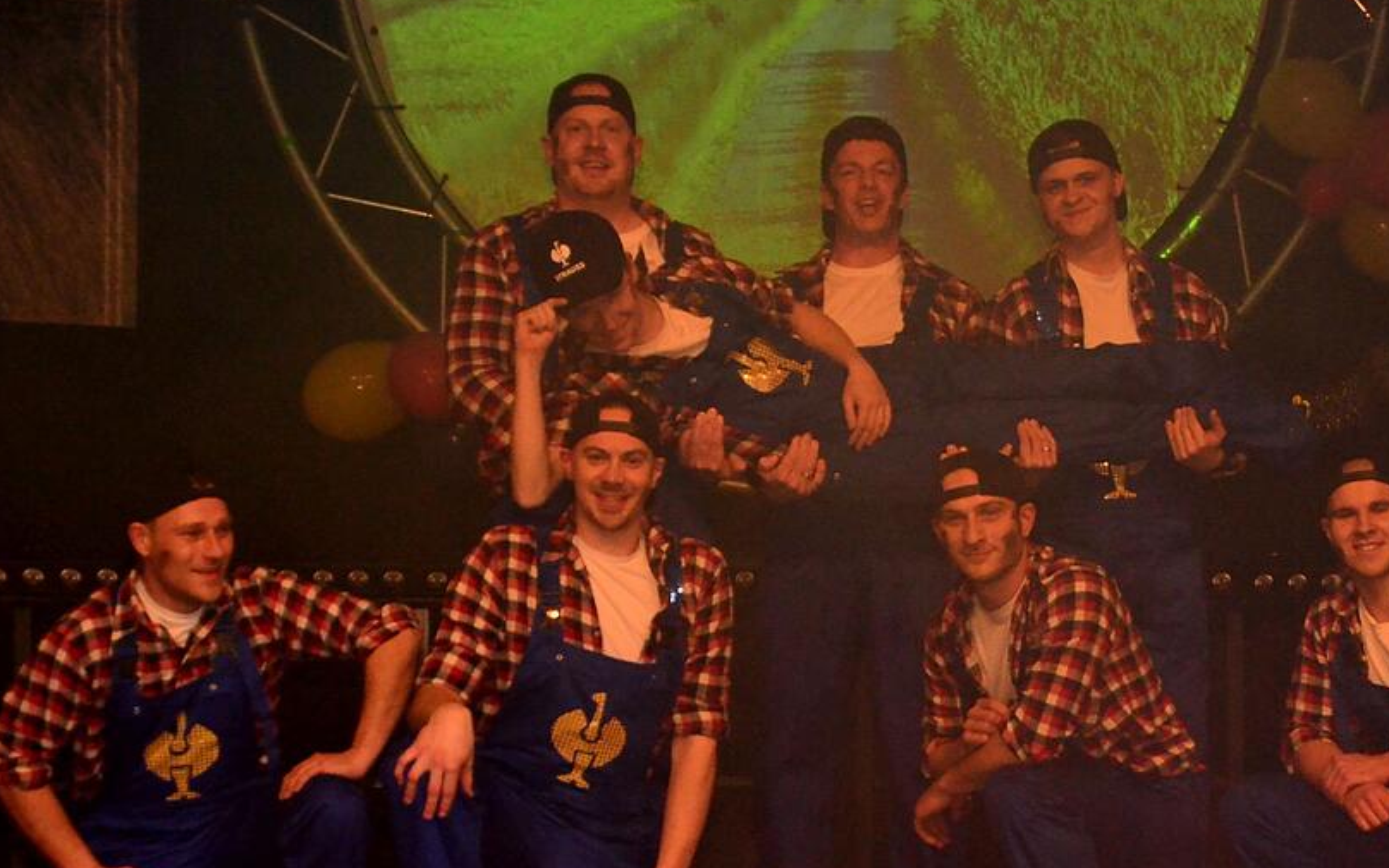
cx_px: 854
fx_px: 3861
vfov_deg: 12.8
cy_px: 590
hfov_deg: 20.4
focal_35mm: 102
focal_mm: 50
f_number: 5.6
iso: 3200
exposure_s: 1/500
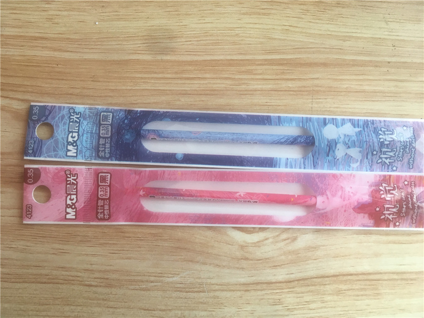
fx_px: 355
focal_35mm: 29
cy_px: 159
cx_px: 212
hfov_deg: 61.7
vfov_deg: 48.2
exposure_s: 1/33
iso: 50
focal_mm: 4.15
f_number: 2.2
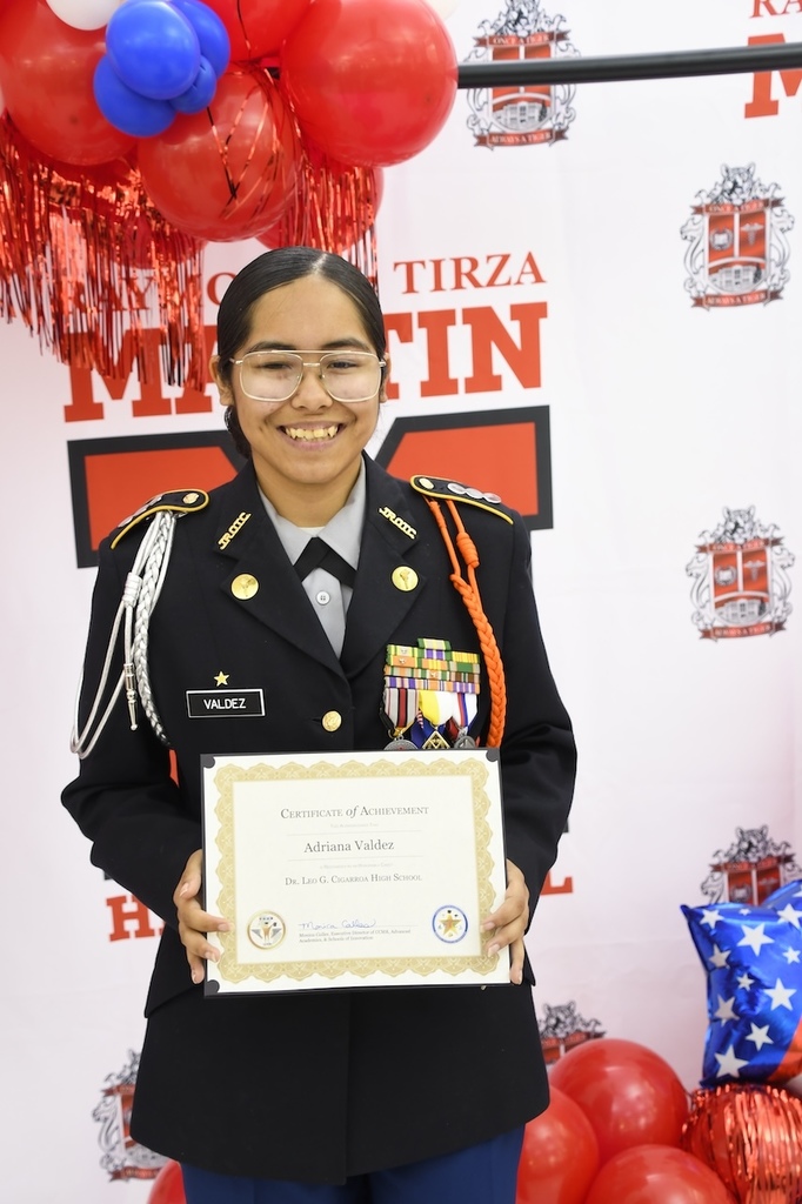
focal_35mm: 52
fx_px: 1739
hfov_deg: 26.0
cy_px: 602
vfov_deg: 38.2
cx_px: 401
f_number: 4.2
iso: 500
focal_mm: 35
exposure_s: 1/40
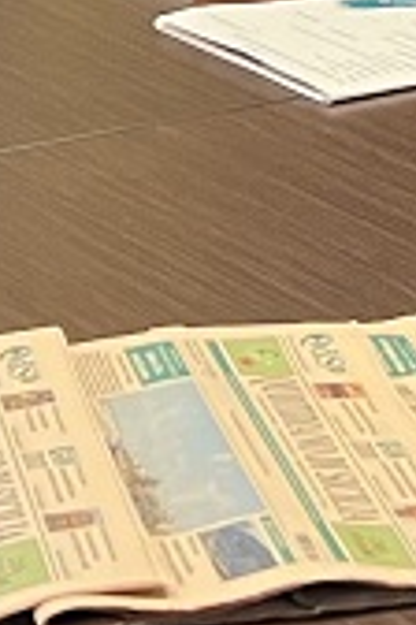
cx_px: 349
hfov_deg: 7.0
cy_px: -491
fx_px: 3380
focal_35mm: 195
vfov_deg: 10.0
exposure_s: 1/60
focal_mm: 5.7
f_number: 1.5
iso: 200
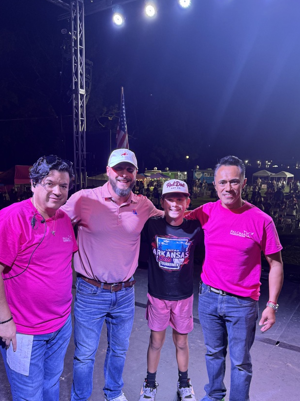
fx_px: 347
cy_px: 245
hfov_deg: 46.7
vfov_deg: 59.4
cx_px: 139
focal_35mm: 30
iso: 100
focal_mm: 6.76
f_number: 1.78
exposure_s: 1/117
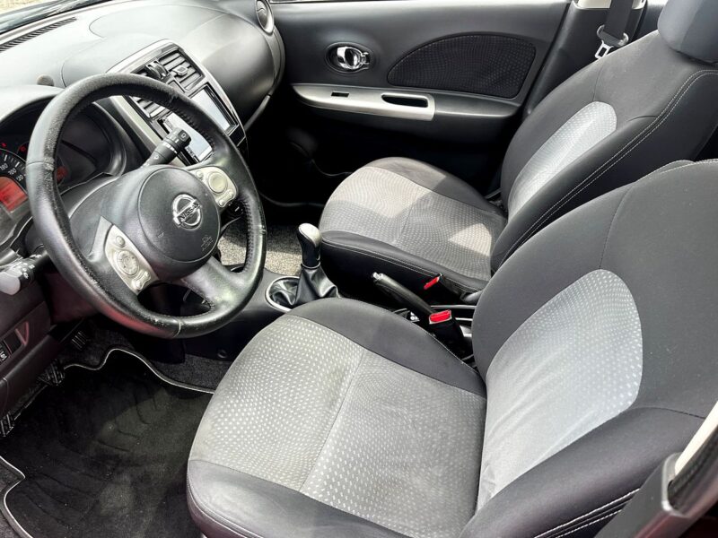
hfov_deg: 67.3
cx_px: 359
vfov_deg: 53.1
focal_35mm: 26
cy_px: 269
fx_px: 539
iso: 32
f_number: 1.6
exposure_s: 1/122
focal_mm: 5.1
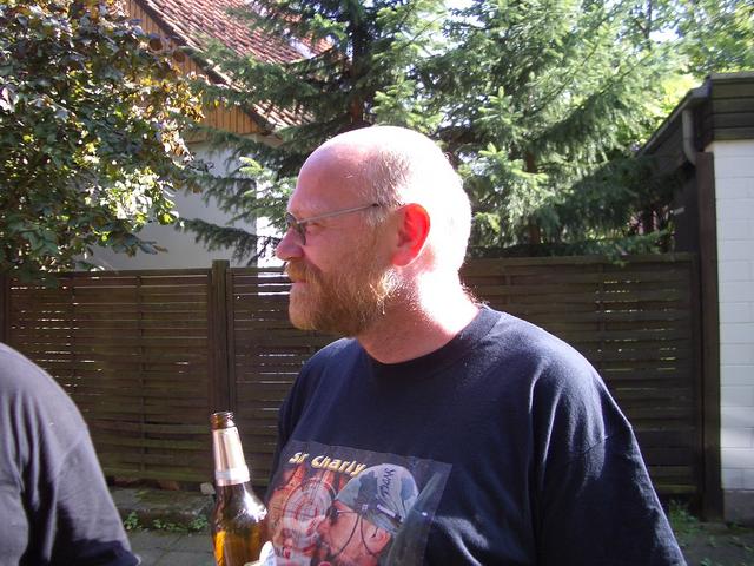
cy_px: 283
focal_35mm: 35
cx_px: 377
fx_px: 762
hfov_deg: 52.6
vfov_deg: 40.7
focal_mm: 5.8
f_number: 2.6
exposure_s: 1/160
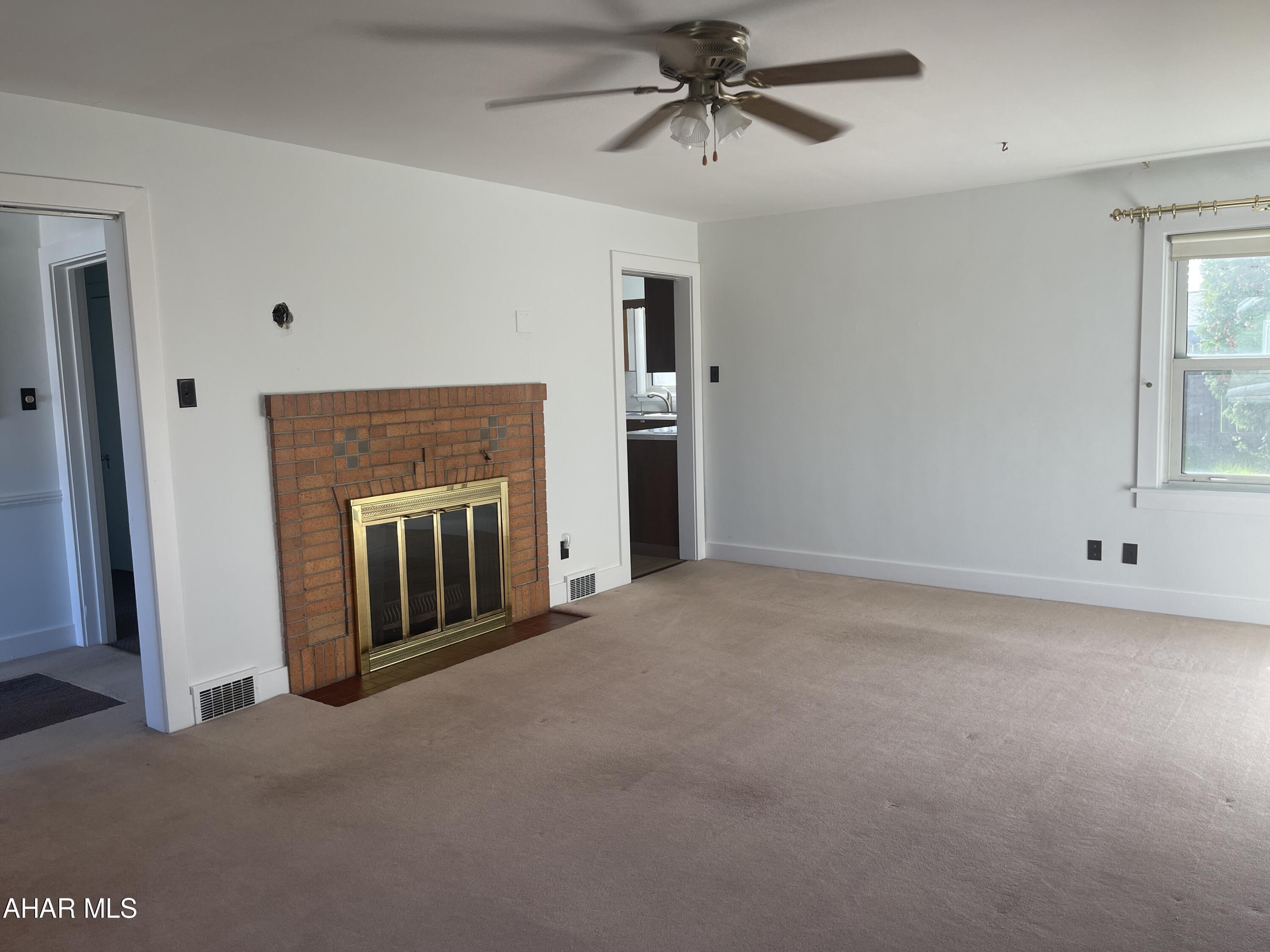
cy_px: 476
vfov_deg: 53.1
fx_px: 954
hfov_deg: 67.3
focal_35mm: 26
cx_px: 635
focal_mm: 5.1
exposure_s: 1/121
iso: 50
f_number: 1.6
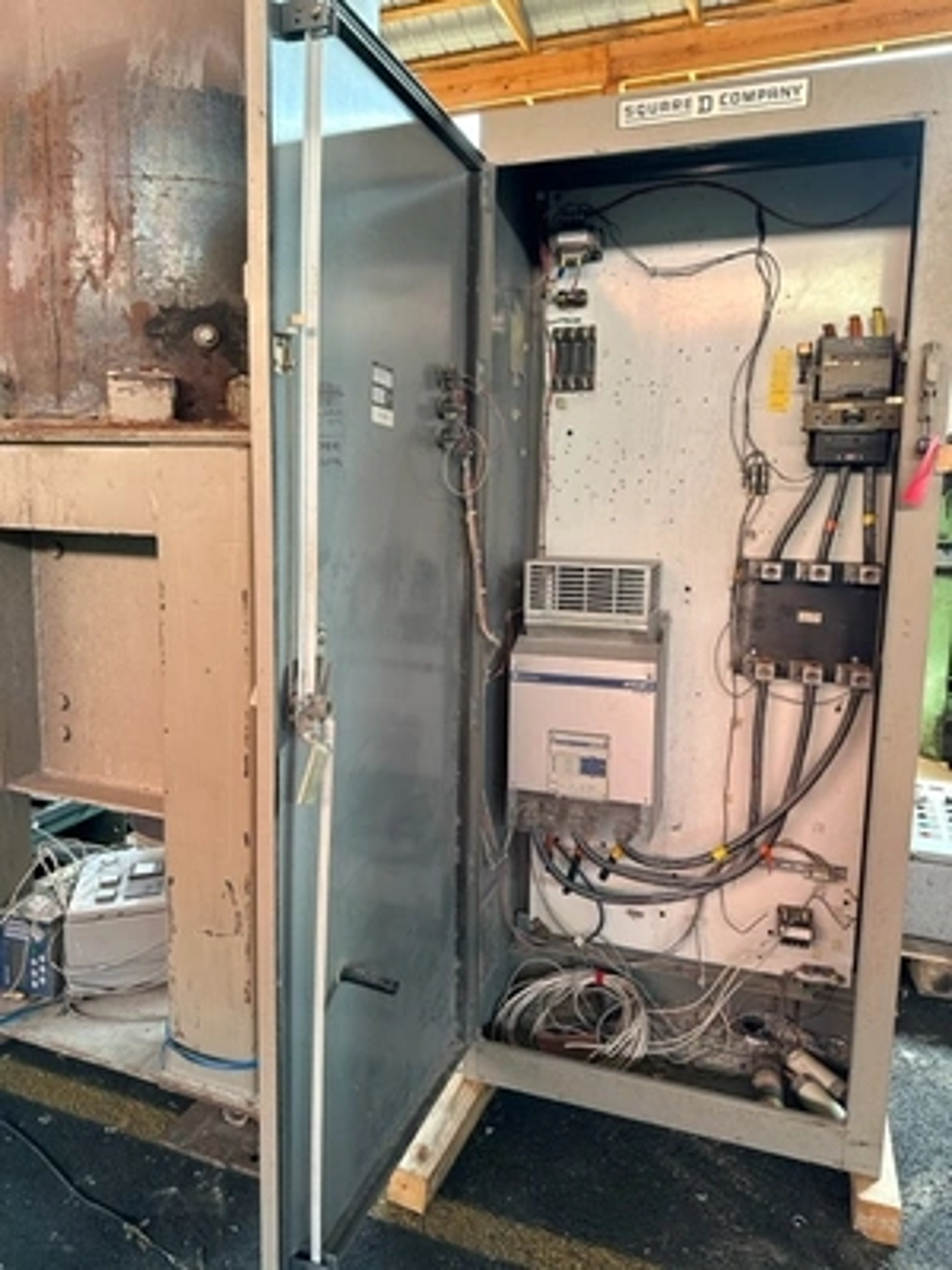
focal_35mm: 24
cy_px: 635
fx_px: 880
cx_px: 476
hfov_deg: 56.8
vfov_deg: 71.6
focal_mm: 6.86
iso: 200
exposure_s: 1/121
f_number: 1.78
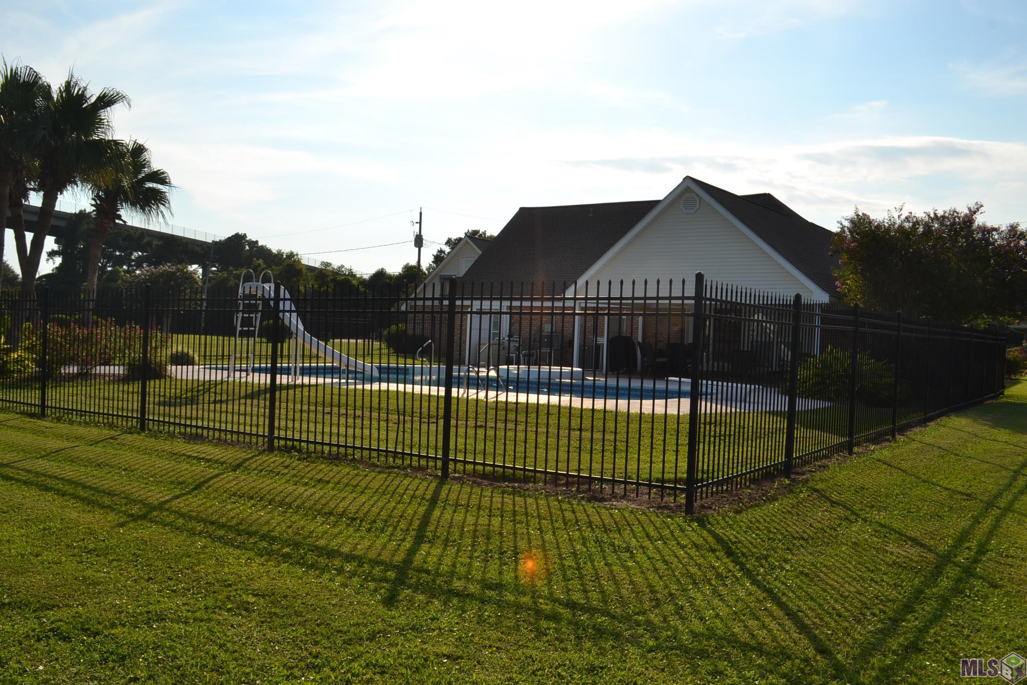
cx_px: 514
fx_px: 856
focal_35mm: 30
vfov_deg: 43.6
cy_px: 342
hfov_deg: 61.9
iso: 100
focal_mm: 20
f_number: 11
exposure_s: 1/200
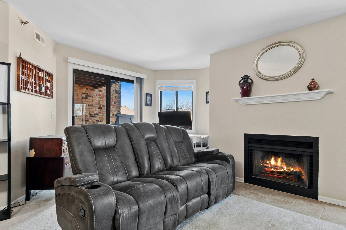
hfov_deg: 90.1
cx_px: 173
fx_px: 173
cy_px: 115
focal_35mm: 18
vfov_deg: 67.2
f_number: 8
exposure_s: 1/8
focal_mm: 12
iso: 250
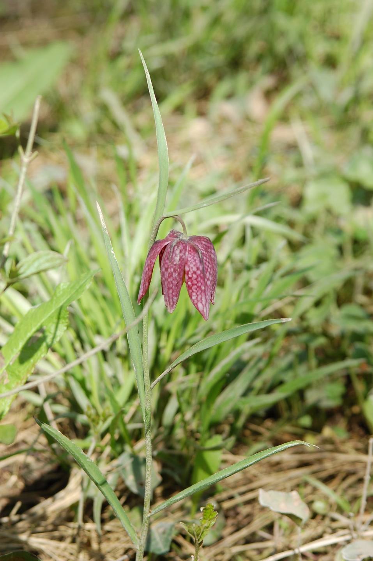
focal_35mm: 120
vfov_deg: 17.1
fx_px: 1869
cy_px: 280
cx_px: 186
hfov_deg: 11.4
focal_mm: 80
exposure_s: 1/125
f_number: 8
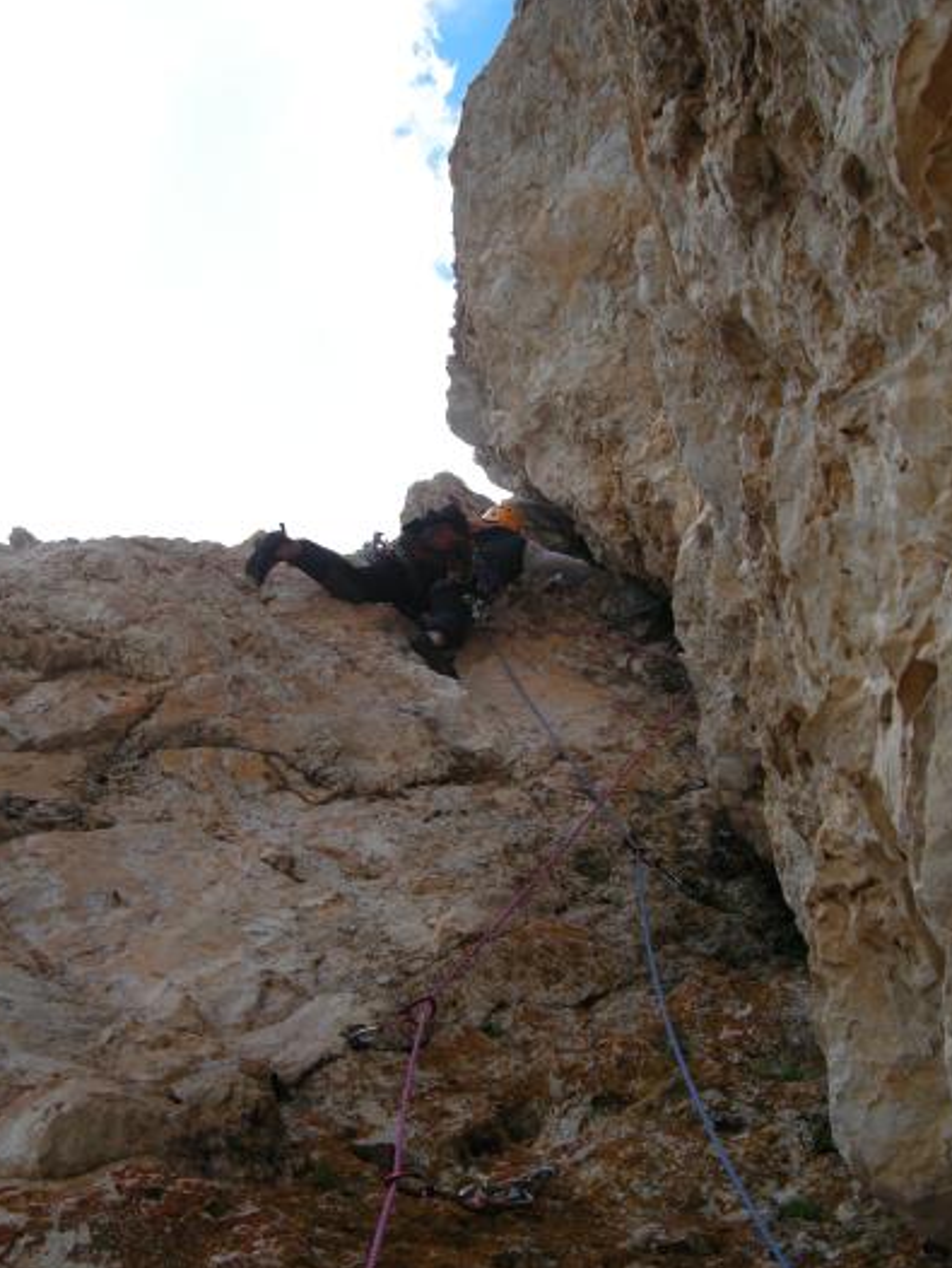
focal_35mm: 45
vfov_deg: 42.1
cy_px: 636
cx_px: 472
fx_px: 1649
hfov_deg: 32.2
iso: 64
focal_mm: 7.9
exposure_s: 1/463
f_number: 2.8
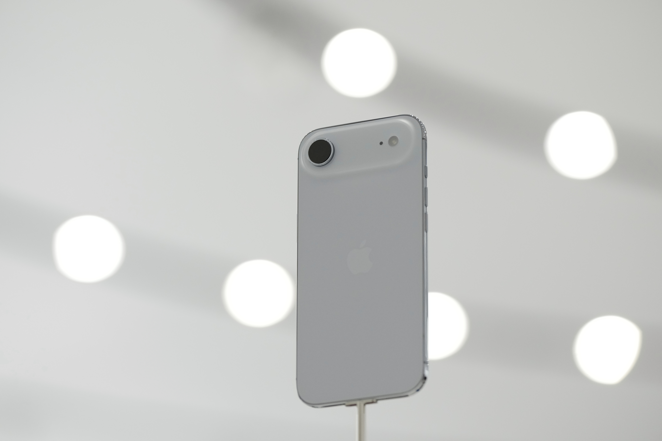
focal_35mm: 157
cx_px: 331
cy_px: 220
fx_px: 2887
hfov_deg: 13.1
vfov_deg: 8.7
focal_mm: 157
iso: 2000
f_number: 4
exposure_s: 1/500
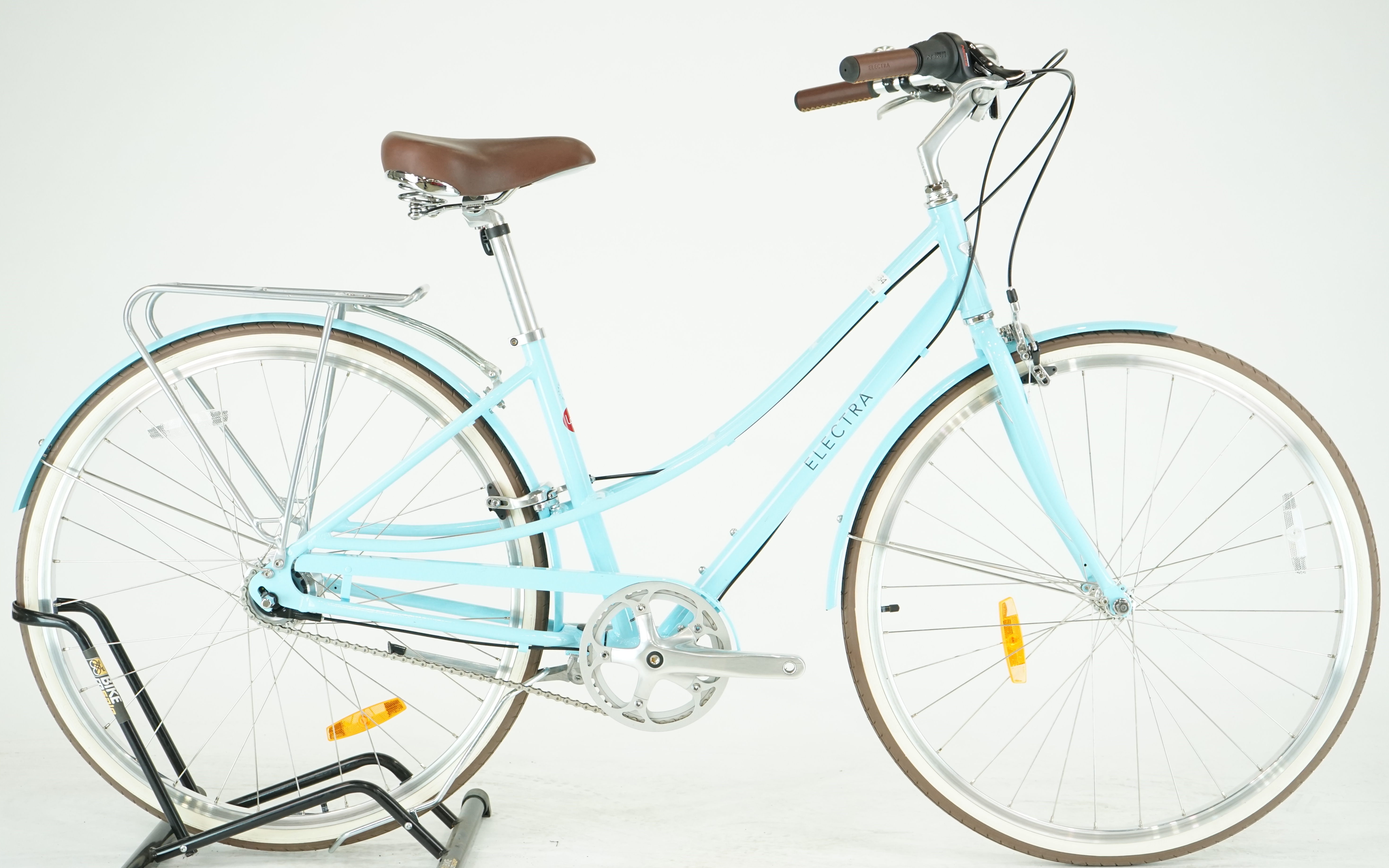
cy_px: 435
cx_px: 688
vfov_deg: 22.4
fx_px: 2196
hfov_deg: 35.1
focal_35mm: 58
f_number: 5.6
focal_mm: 56
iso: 1600
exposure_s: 1/200
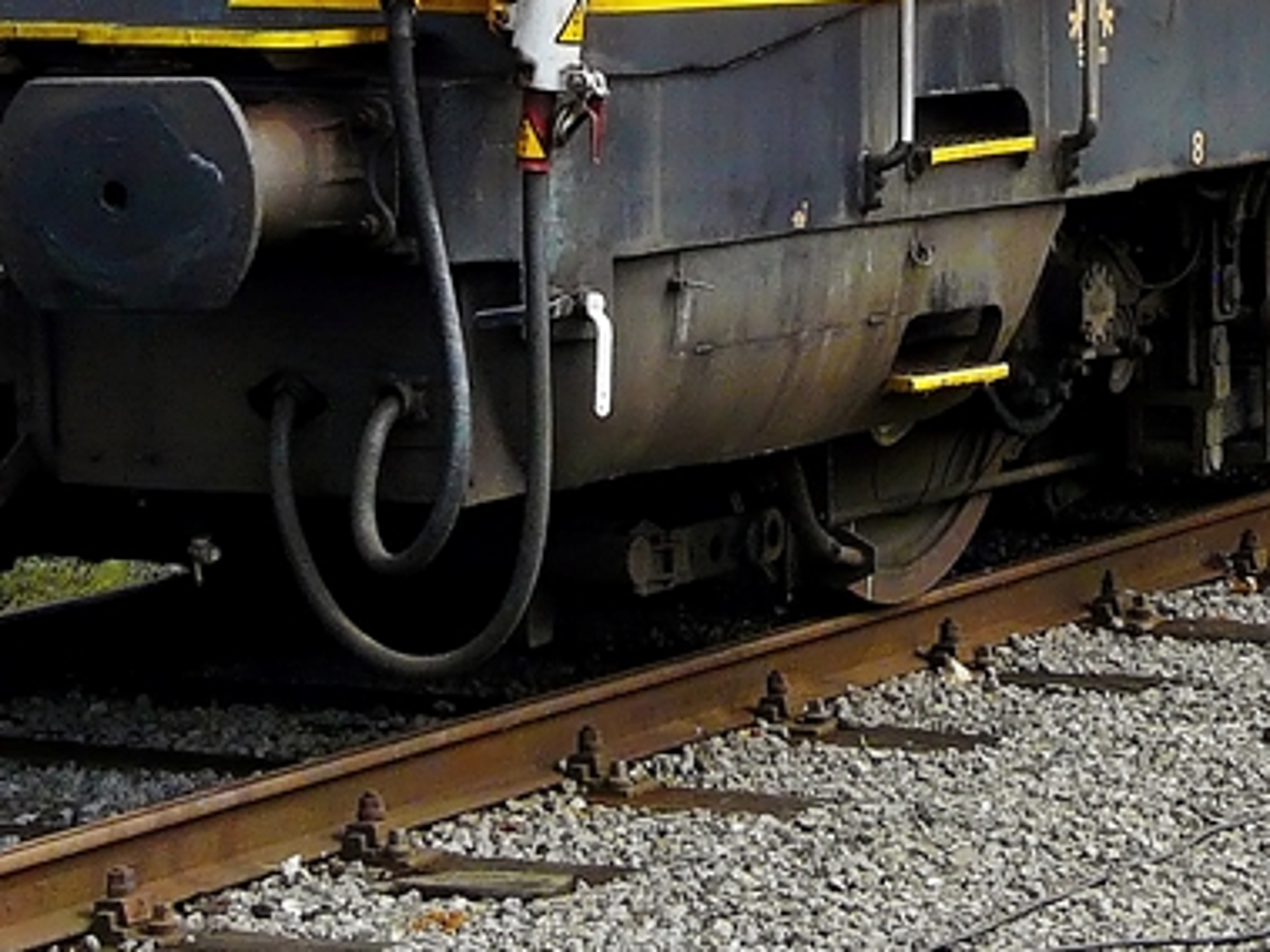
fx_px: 6162
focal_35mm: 168
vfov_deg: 8.7
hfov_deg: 11.7
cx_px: 1012
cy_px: -308
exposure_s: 1/250
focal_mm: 8.8
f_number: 5
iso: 100
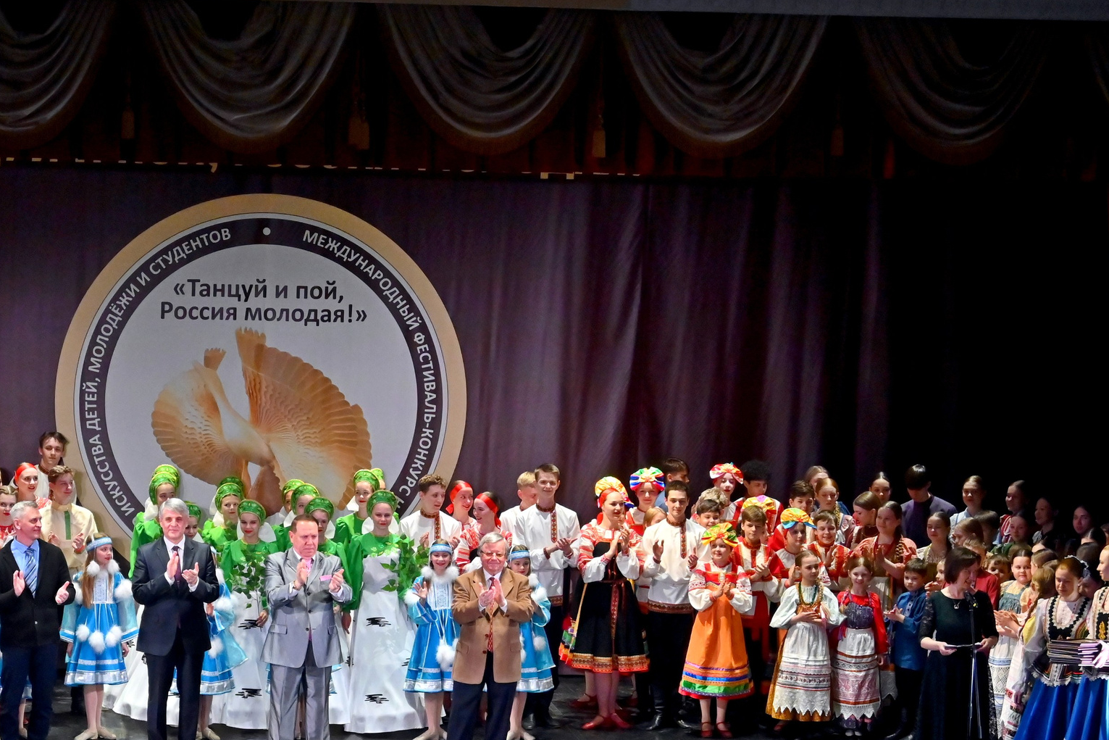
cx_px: 295
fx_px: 3322
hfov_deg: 18.8
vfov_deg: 12.6
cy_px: 606
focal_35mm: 108
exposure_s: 1/350
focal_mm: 43
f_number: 6
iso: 1600
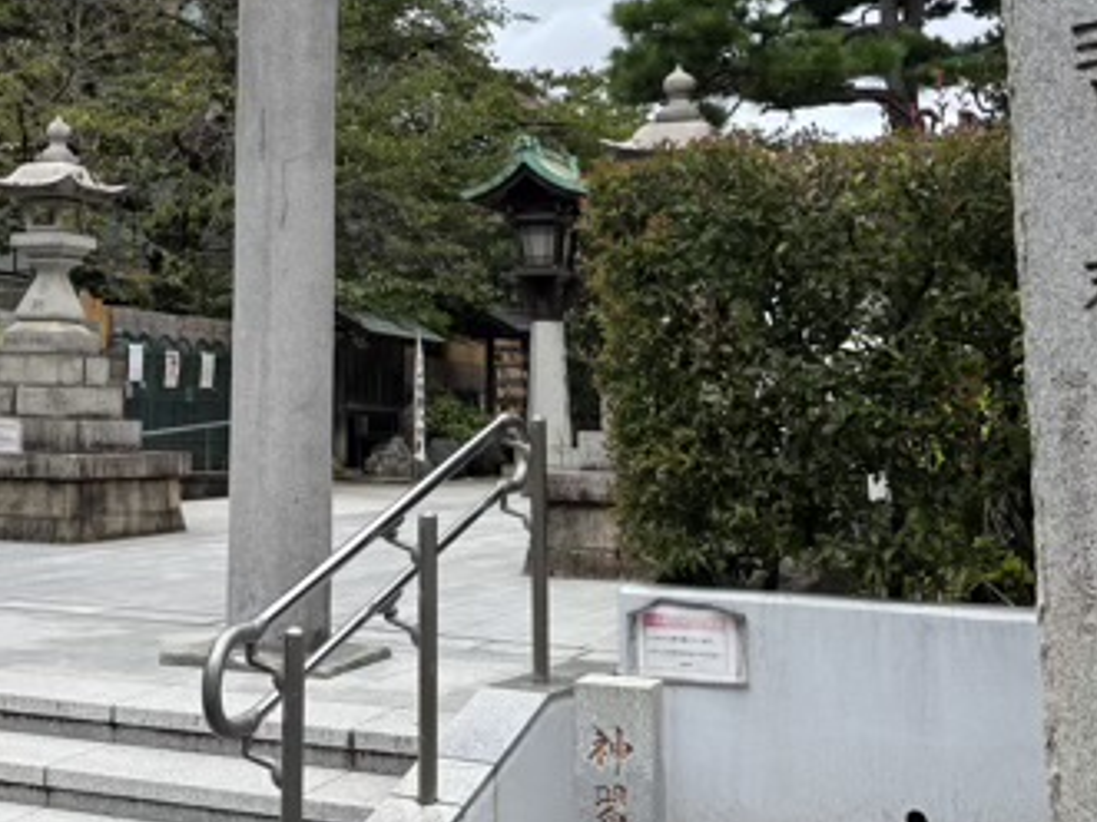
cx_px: 202
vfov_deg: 25.9
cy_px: 131
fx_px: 1742
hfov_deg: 33.8
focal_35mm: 55
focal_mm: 5.96
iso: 50
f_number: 1.6
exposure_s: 1/1642
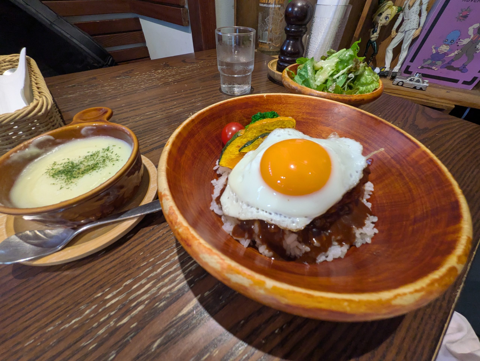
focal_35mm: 14
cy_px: 180
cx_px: 240
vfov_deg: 85.7
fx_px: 194
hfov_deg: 102.0
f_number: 2.2
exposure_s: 1/50
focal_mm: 1.83
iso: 326
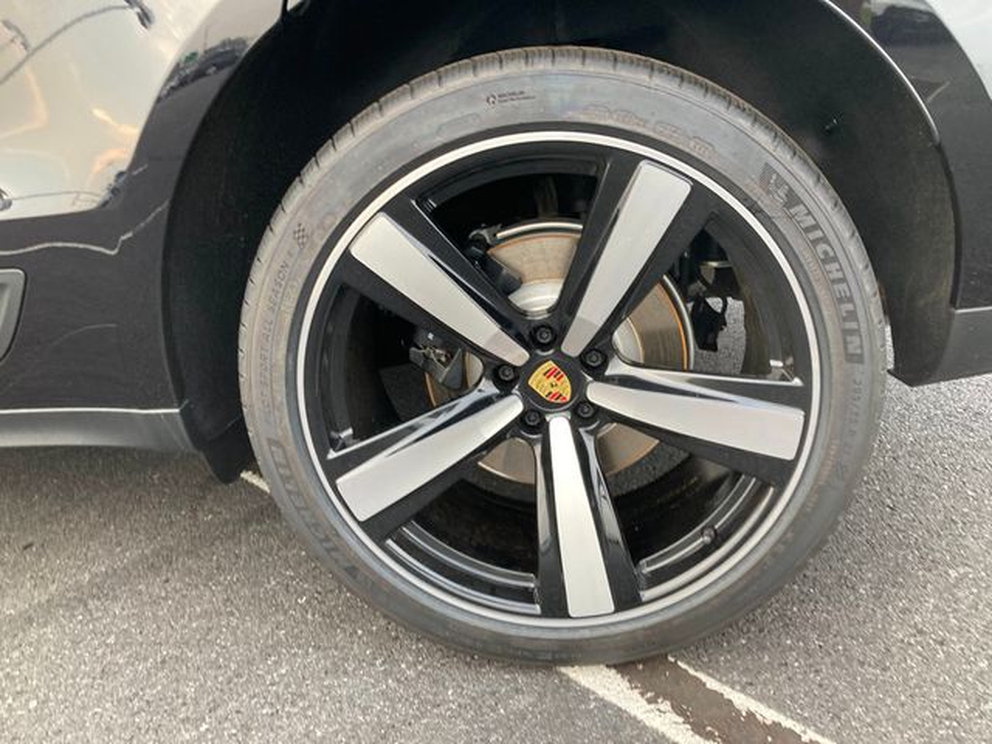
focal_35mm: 28
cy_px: 372
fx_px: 802
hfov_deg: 63.4
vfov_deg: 49.7
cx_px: 496
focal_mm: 3.99
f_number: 1.8
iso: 64
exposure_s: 1/50
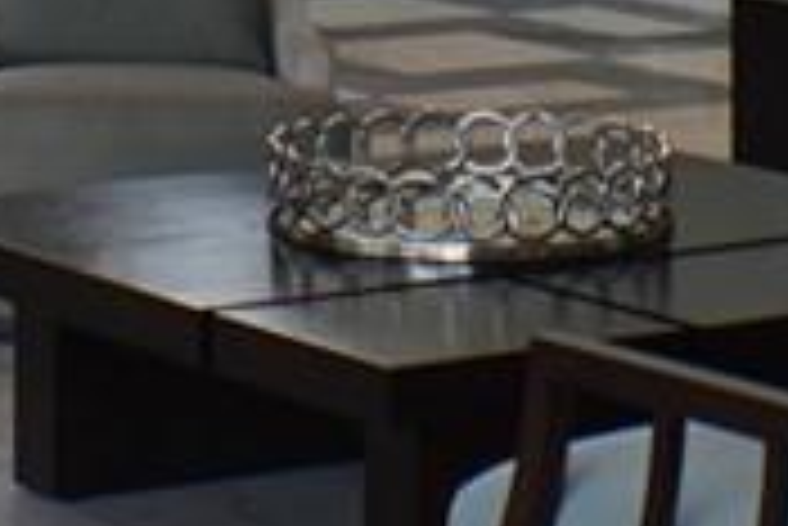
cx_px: -108
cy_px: -688
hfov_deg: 7.8
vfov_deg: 5.1
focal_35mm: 261
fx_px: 5718
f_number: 4
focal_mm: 28
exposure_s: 1/60
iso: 100
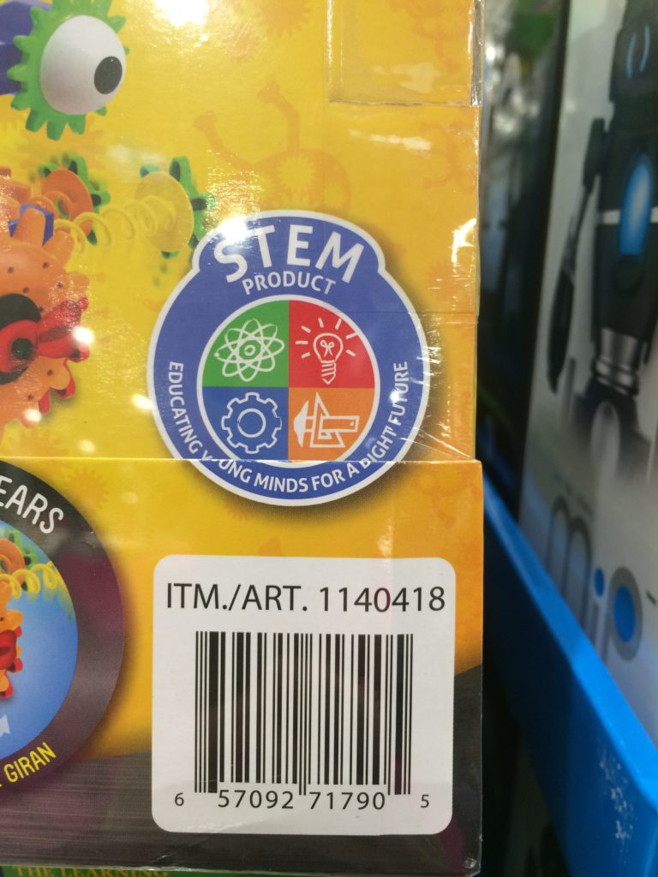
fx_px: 735
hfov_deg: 48.2
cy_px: 438
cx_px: 329
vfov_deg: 61.7
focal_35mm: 29
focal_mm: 4.15
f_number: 2.2
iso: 100
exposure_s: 1/33
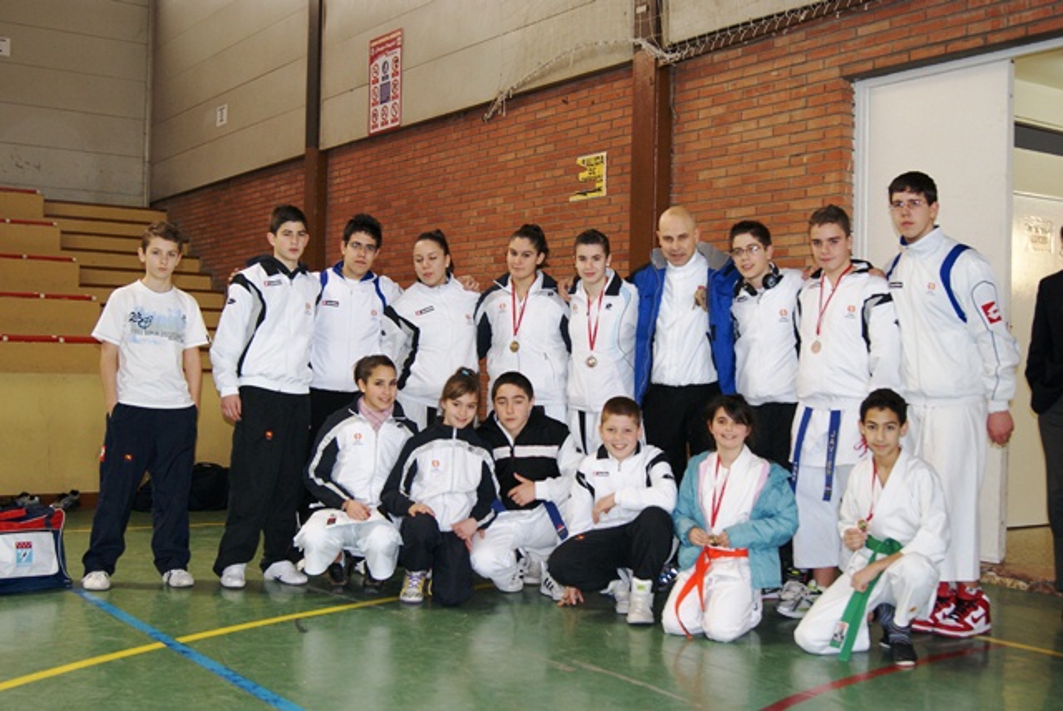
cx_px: 532
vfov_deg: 32.0
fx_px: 1241
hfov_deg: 46.4
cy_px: 356
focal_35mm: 42
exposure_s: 1/60
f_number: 4.5
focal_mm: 28
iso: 400
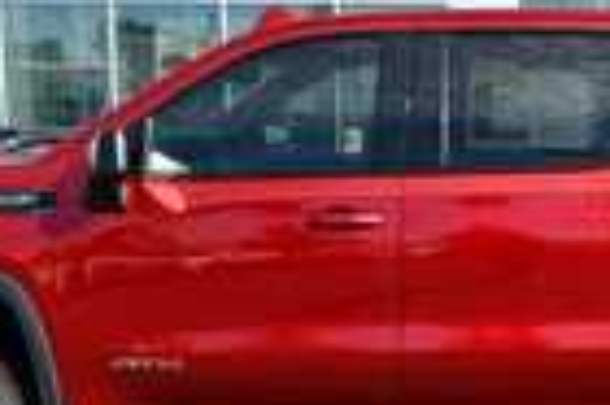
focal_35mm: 63
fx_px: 1066
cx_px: 510
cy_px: 281
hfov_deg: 30.9
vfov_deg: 21.4
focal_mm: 15
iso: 125
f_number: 8
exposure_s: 1/250
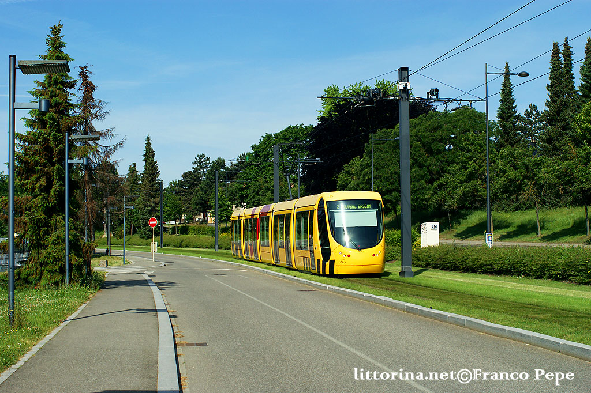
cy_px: 196
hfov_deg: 33.4
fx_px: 985
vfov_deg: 22.6
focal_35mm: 60
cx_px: 296
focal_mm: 40
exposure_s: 1/640
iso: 200
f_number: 7.1
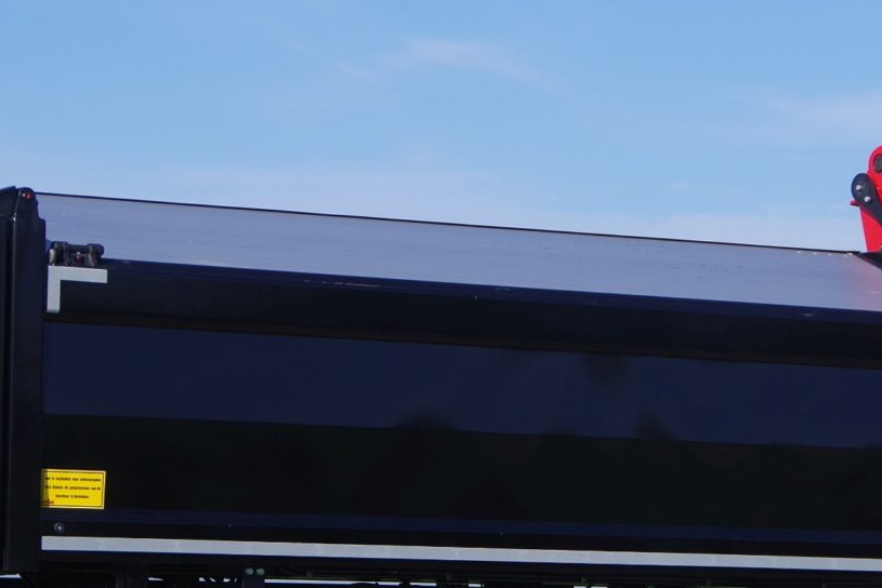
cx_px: 609
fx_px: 4558
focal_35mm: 186
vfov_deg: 7.4
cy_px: 471
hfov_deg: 11.0
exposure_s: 1/400
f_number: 4.5
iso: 100
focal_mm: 53
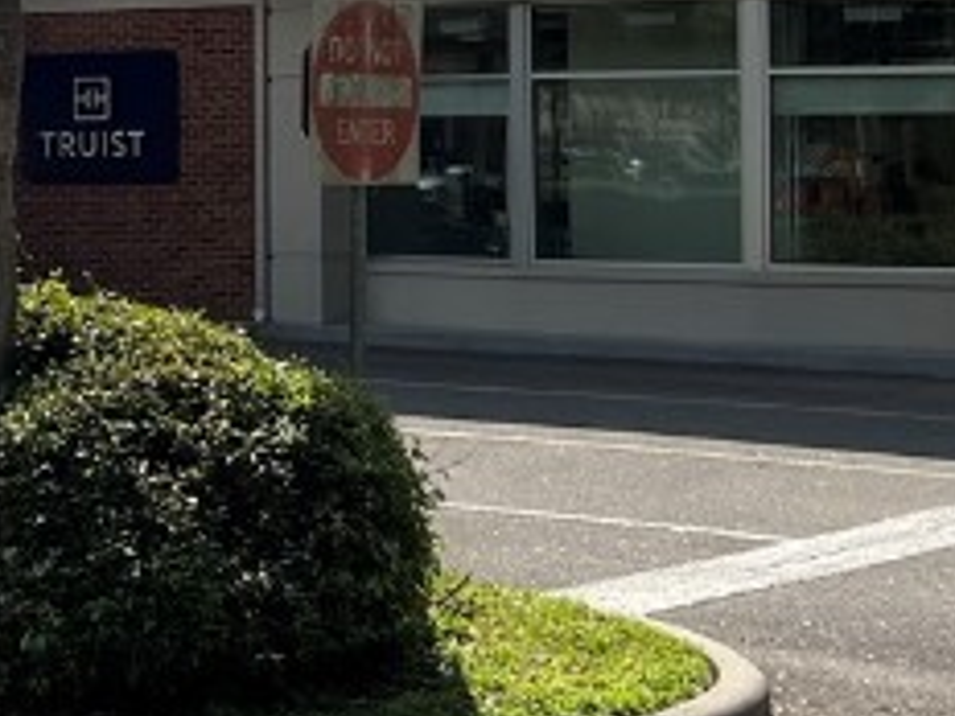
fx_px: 3173
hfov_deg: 16.8
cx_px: 49
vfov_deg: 12.7
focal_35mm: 115
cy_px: -49
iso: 50
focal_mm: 5.7
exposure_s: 1/8000
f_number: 1.5
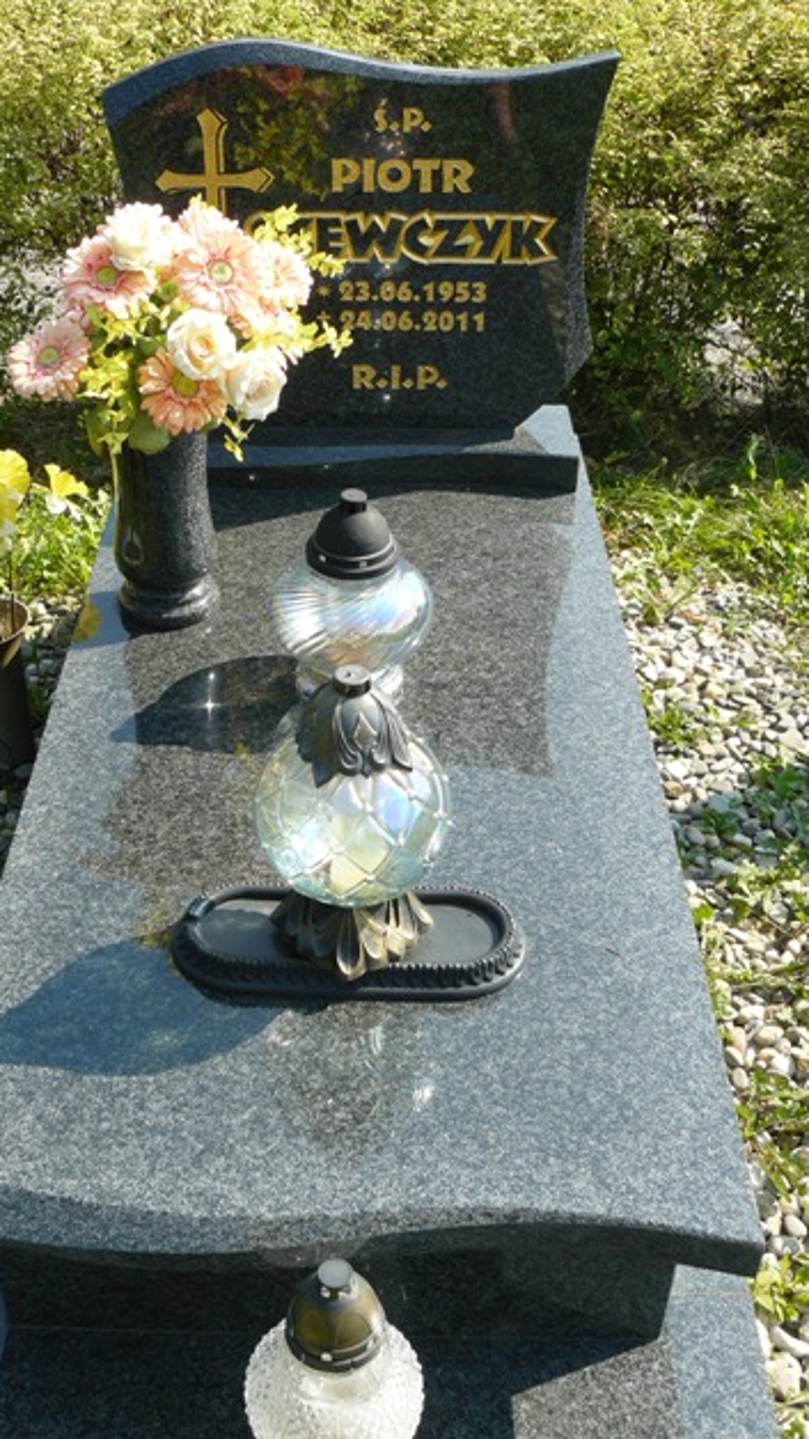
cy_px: 731
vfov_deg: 50.5
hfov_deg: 29.6
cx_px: 323
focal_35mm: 40
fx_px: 1526
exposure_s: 1/200
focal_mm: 6
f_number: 4.5
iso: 100
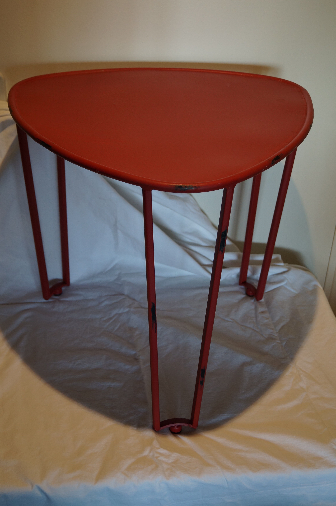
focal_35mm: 45
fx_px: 631
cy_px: 253
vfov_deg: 43.6
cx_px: 168
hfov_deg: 29.8
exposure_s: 1/60
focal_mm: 30
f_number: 4.5
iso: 400
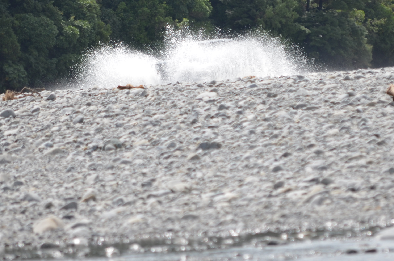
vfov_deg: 2.3
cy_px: 39
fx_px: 6455
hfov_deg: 3.5
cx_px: 208
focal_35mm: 591
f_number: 6.3
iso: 200
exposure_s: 1/640
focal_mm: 200
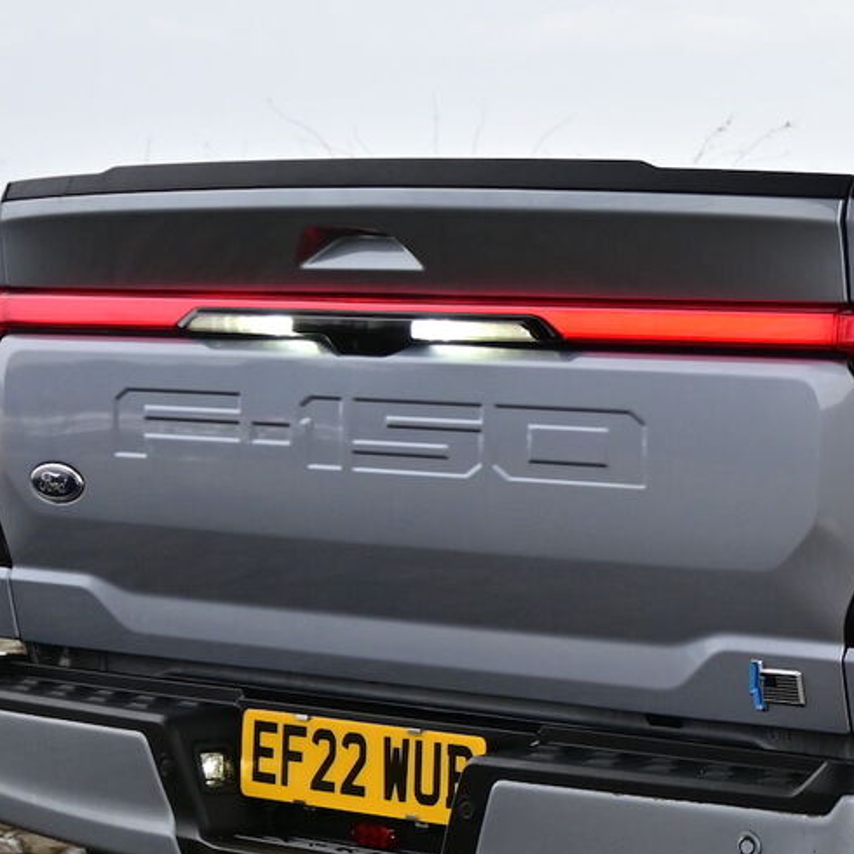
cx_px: 1363
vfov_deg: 12.4
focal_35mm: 140
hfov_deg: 11.8
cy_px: 711
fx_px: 3908
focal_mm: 28
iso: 100
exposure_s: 1/100
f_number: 5
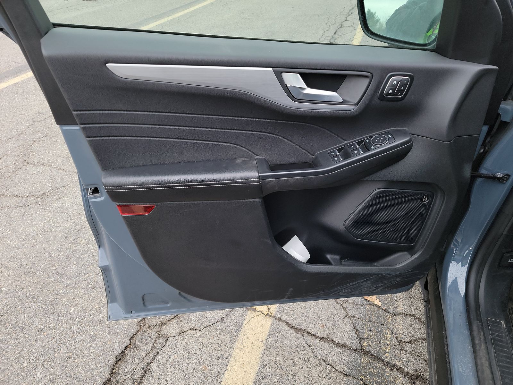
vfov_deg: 56.8
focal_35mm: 24
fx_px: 356
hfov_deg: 71.6
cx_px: 256
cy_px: 192
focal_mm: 6.7
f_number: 1.8
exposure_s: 1/59
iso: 188
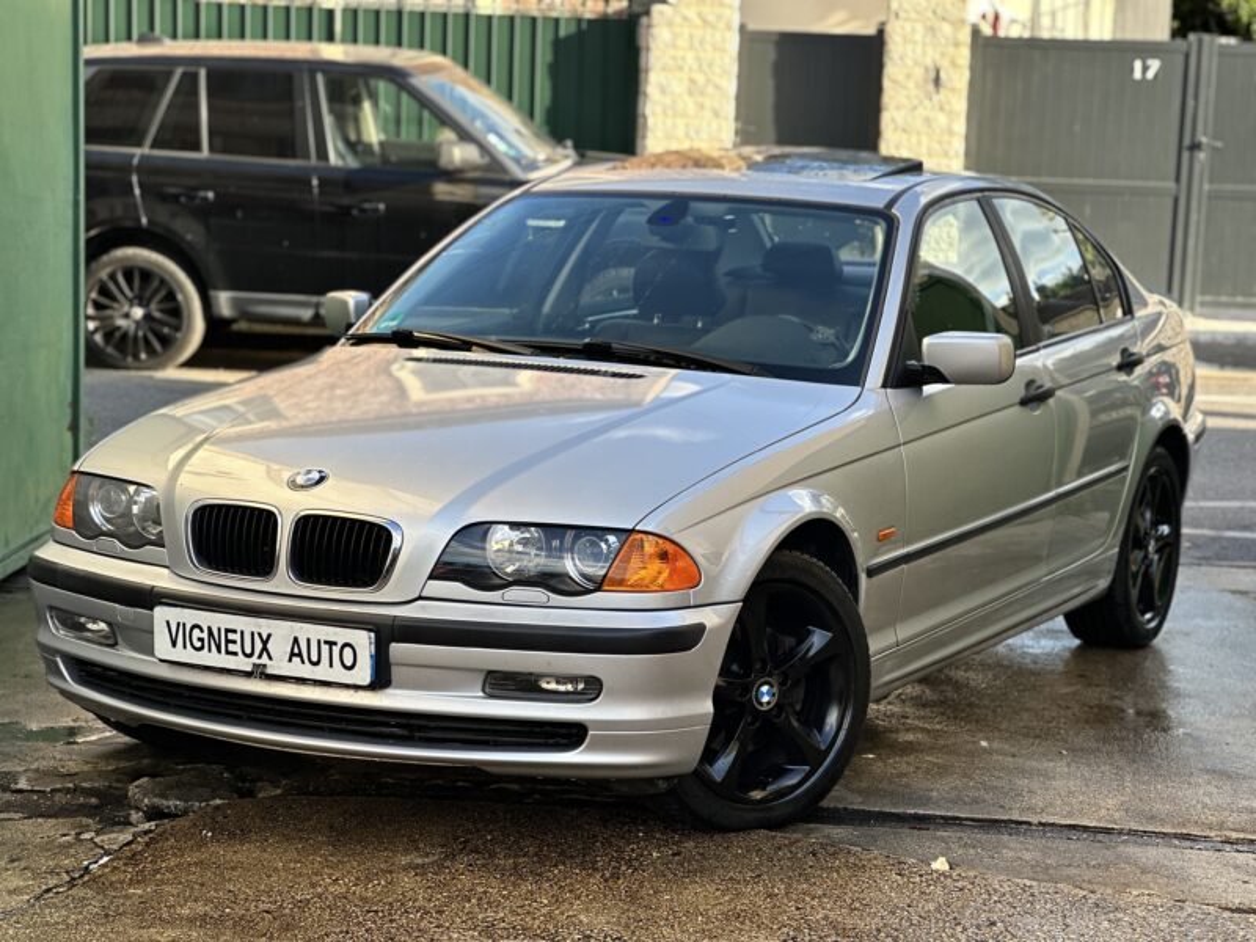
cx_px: 628
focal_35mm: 77
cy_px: 471
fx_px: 2794
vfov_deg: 19.1
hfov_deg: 25.3
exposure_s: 1/121
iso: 32
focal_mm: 9
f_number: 2.8
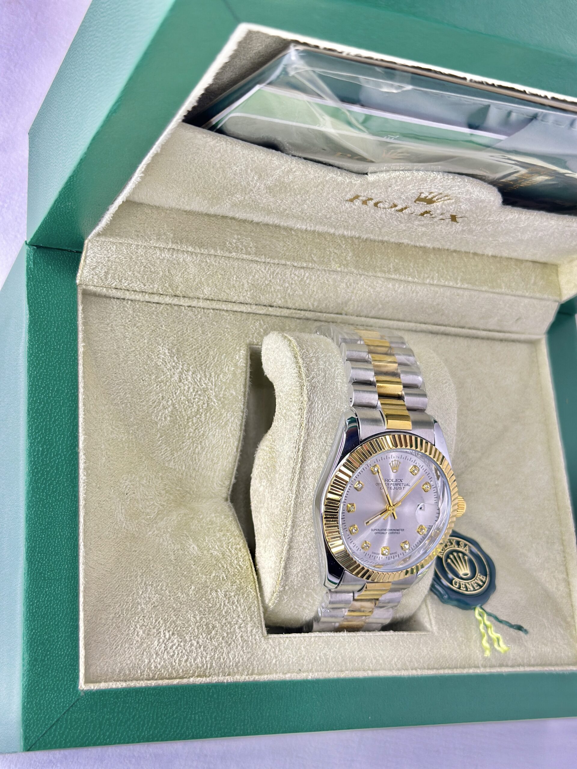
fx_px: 1067
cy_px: 384
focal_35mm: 48
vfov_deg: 39.7
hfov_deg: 30.3
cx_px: 288
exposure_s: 1/147
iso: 80
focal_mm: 6.86
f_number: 1.78
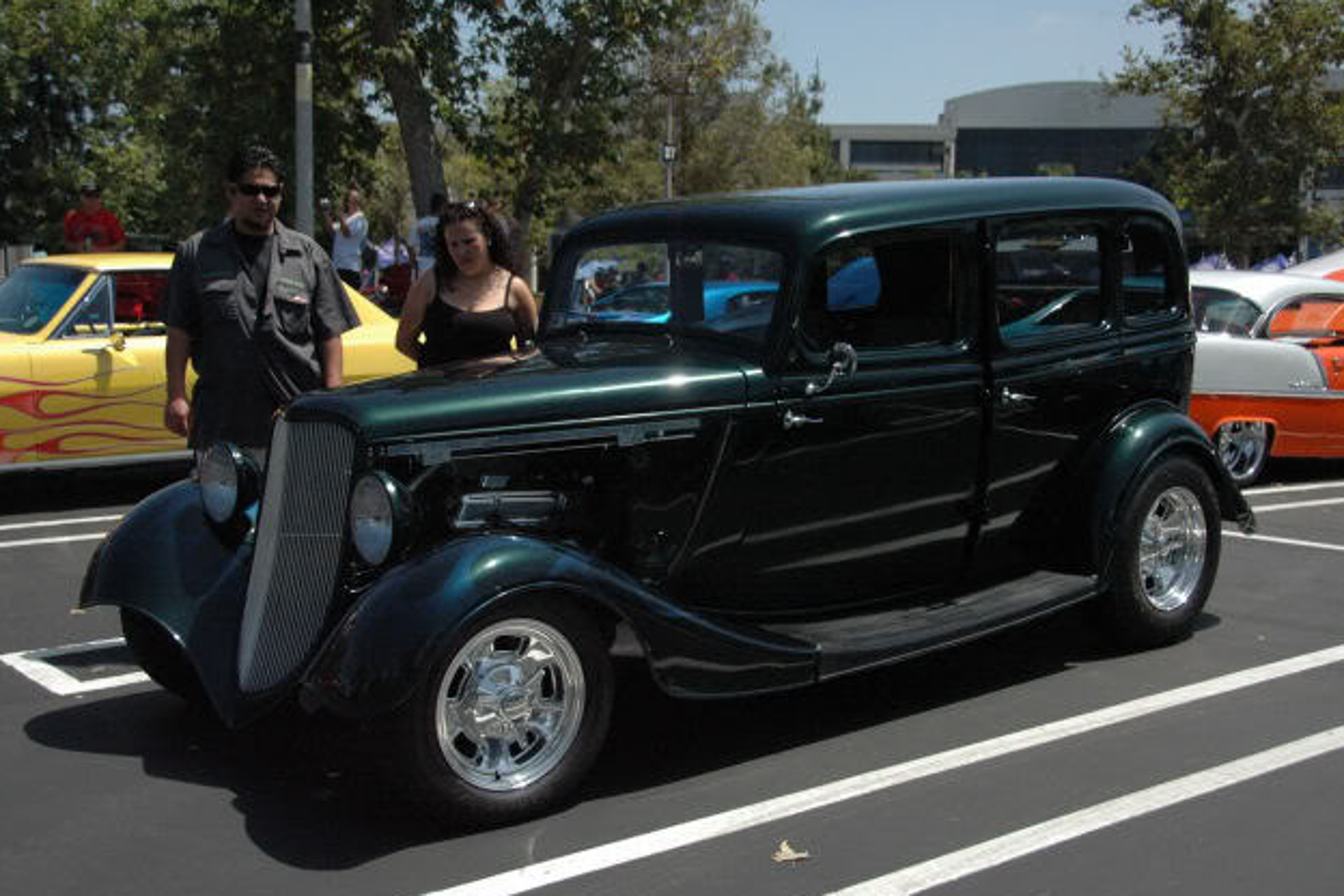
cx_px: 668
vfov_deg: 32.2
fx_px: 1550
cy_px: 452
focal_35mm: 42
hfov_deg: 46.9
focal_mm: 27
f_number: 4.5
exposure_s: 1/6400
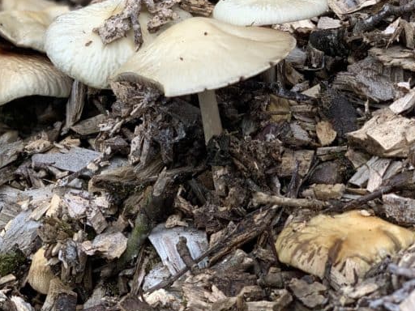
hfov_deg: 18.8
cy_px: 62
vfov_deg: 14.2
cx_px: 101
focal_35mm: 104
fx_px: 1247
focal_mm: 6
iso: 16
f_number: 2.4
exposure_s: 1/201
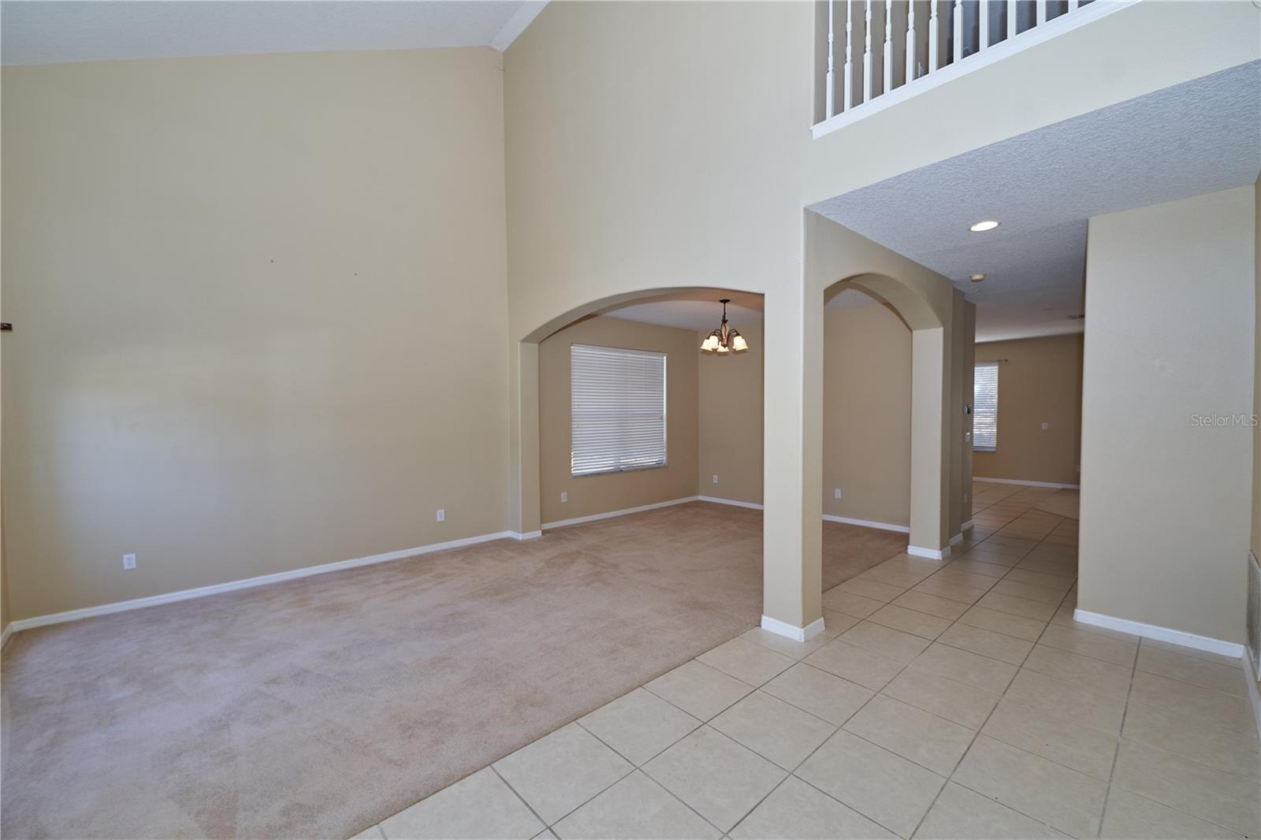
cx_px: 630
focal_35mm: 14
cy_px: 420
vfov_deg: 81.2
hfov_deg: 104.3
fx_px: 490
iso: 400
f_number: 4
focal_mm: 14
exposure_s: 1/160
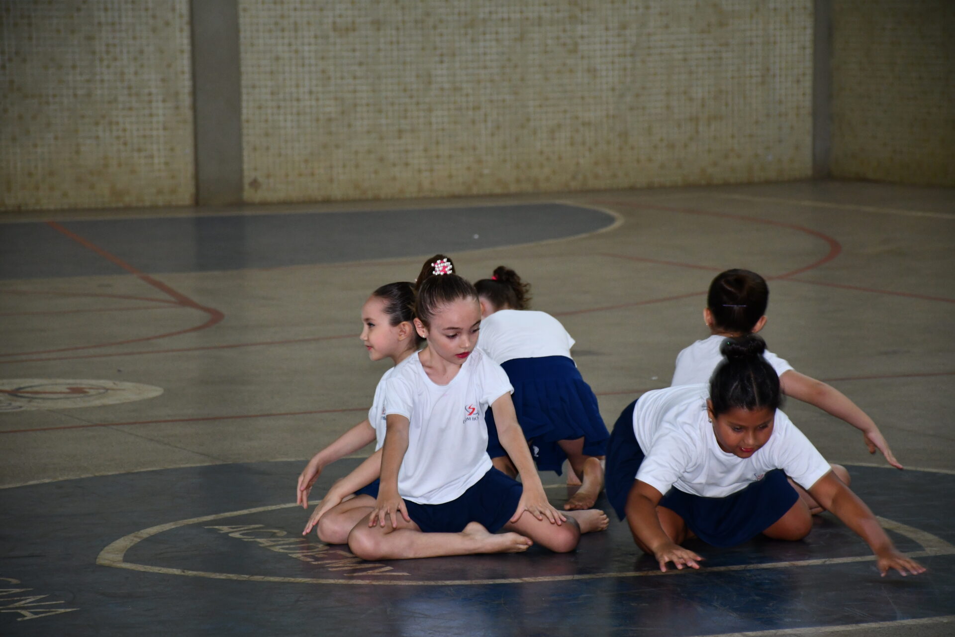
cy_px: 318
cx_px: 478
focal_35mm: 157
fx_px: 4165
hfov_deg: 13.1
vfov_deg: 8.7
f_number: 5.6
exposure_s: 1/60
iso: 1400
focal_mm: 105
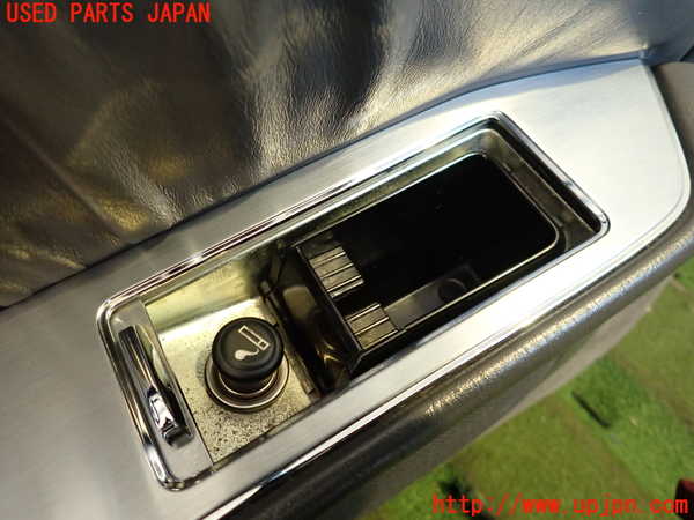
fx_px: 501
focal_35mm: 25
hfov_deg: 69.4
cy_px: 260
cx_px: 347
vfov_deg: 54.9
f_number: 2
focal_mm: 4.5
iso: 400
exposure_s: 1/30
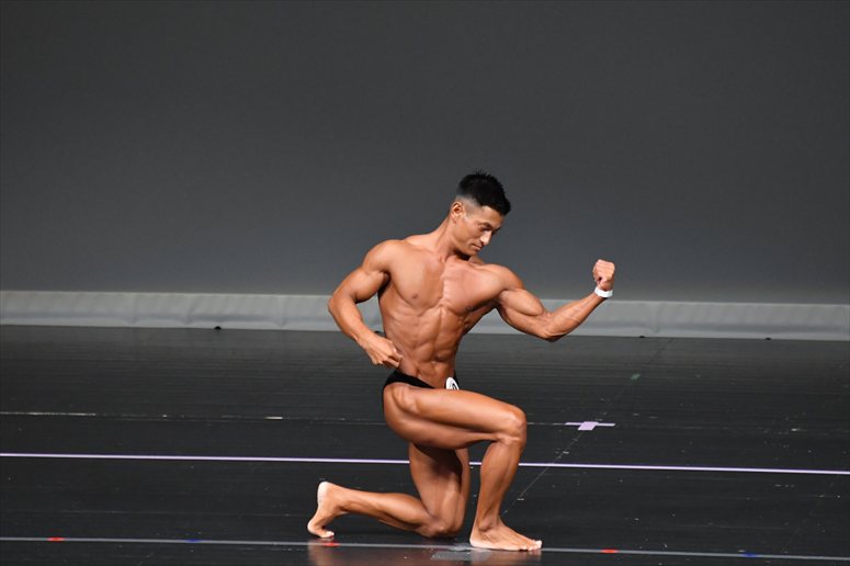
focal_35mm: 450
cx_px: 425
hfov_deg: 4.6
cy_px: 283
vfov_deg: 3.1
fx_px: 10620
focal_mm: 300
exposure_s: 1/400
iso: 4000
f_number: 5.6
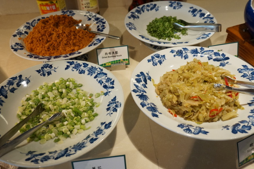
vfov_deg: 41.6
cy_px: 84
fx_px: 222
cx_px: 127
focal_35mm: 32
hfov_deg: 59.6
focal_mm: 21
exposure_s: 1/160
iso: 640
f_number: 4
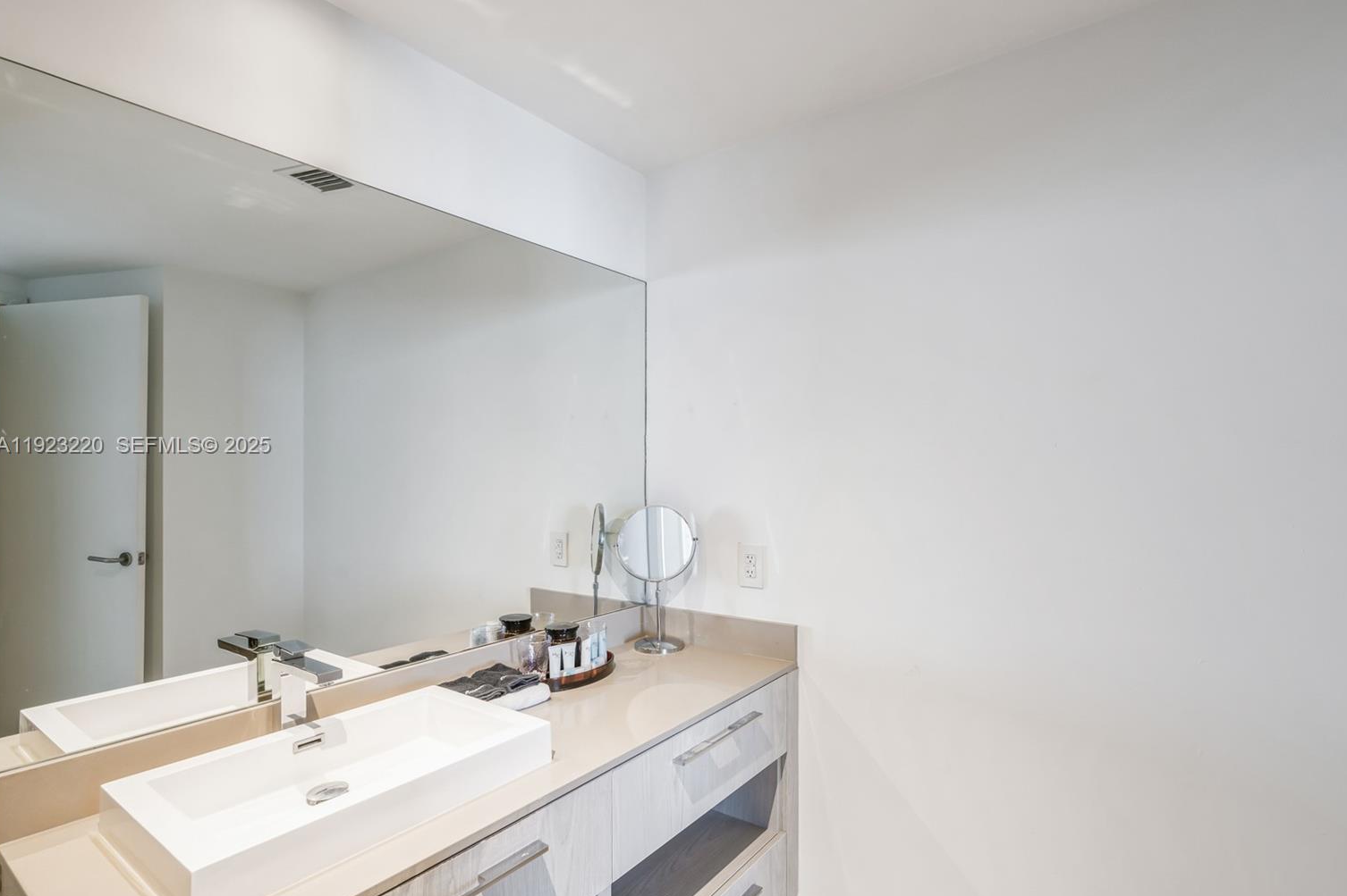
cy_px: 447
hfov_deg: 93.2
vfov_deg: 70.4
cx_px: 707
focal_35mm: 17
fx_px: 636
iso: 500
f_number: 8
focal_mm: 16
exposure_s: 1/4
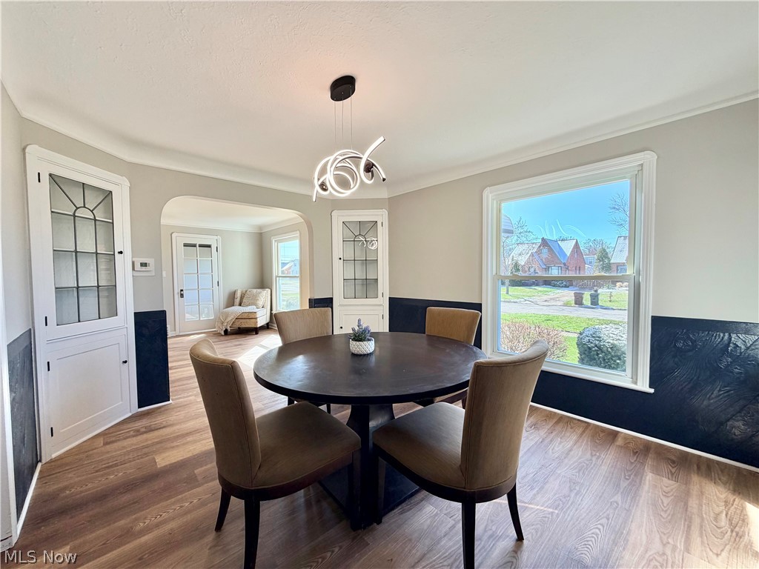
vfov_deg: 85.7
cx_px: 380
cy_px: 284
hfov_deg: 102.1
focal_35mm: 14
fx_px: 307
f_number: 2.2
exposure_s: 1/121
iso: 64
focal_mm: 2.22
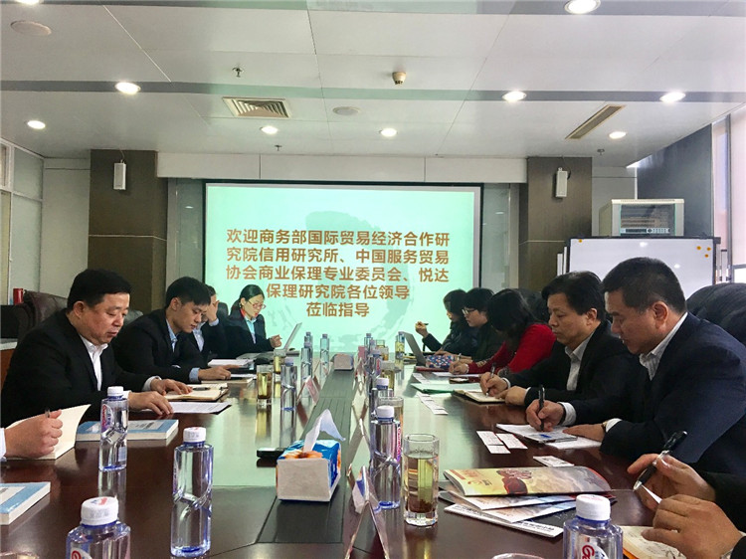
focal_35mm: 29
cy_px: 280
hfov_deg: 61.7
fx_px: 625
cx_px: 373
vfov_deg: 48.2
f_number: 2.2
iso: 40
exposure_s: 1/33
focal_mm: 4.15
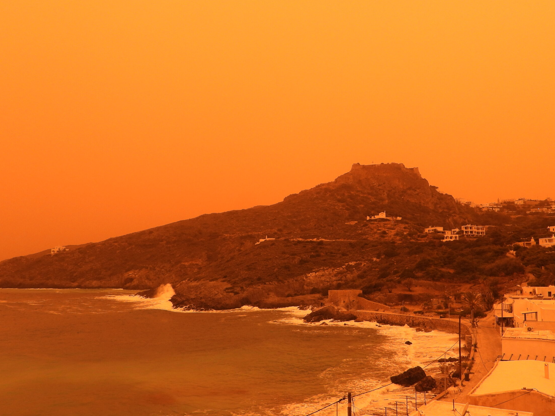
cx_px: 307
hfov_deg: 63.3
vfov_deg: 49.7
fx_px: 449
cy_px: 227
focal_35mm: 28
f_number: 2.8
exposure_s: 1/80
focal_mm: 4.3
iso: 100
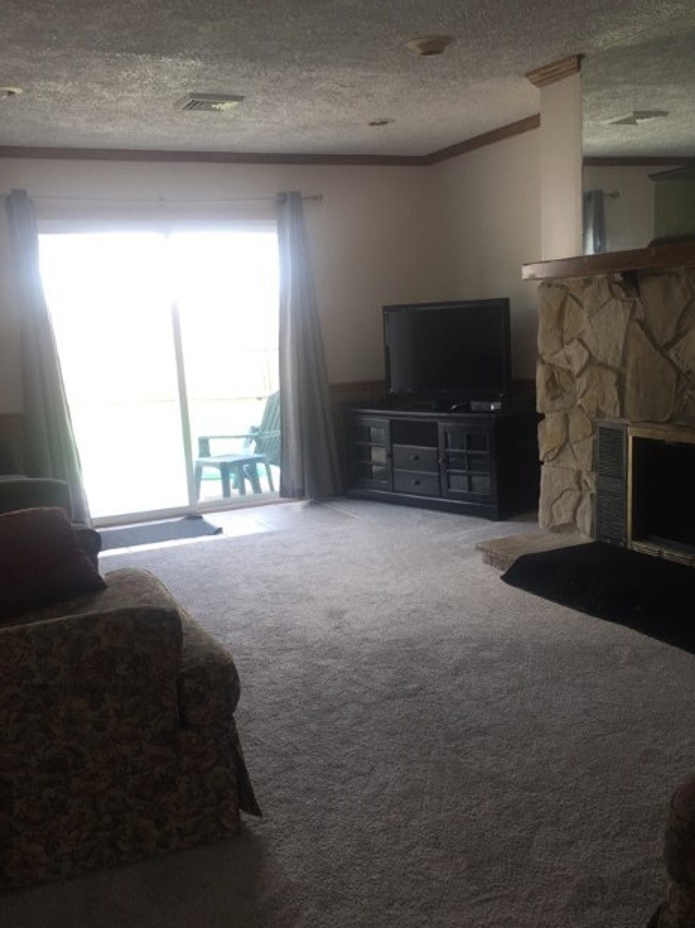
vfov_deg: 51.2
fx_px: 964
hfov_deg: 39.6
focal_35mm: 36
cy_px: 532
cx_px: 377
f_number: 2.2
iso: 32
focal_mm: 4.15
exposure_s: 1/60
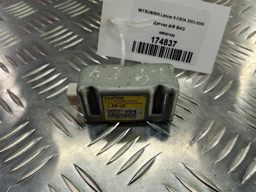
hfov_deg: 65.3
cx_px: 128
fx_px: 200
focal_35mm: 27
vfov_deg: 51.4
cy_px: 96
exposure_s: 1/66.7
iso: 135
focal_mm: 4.11
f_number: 1.6
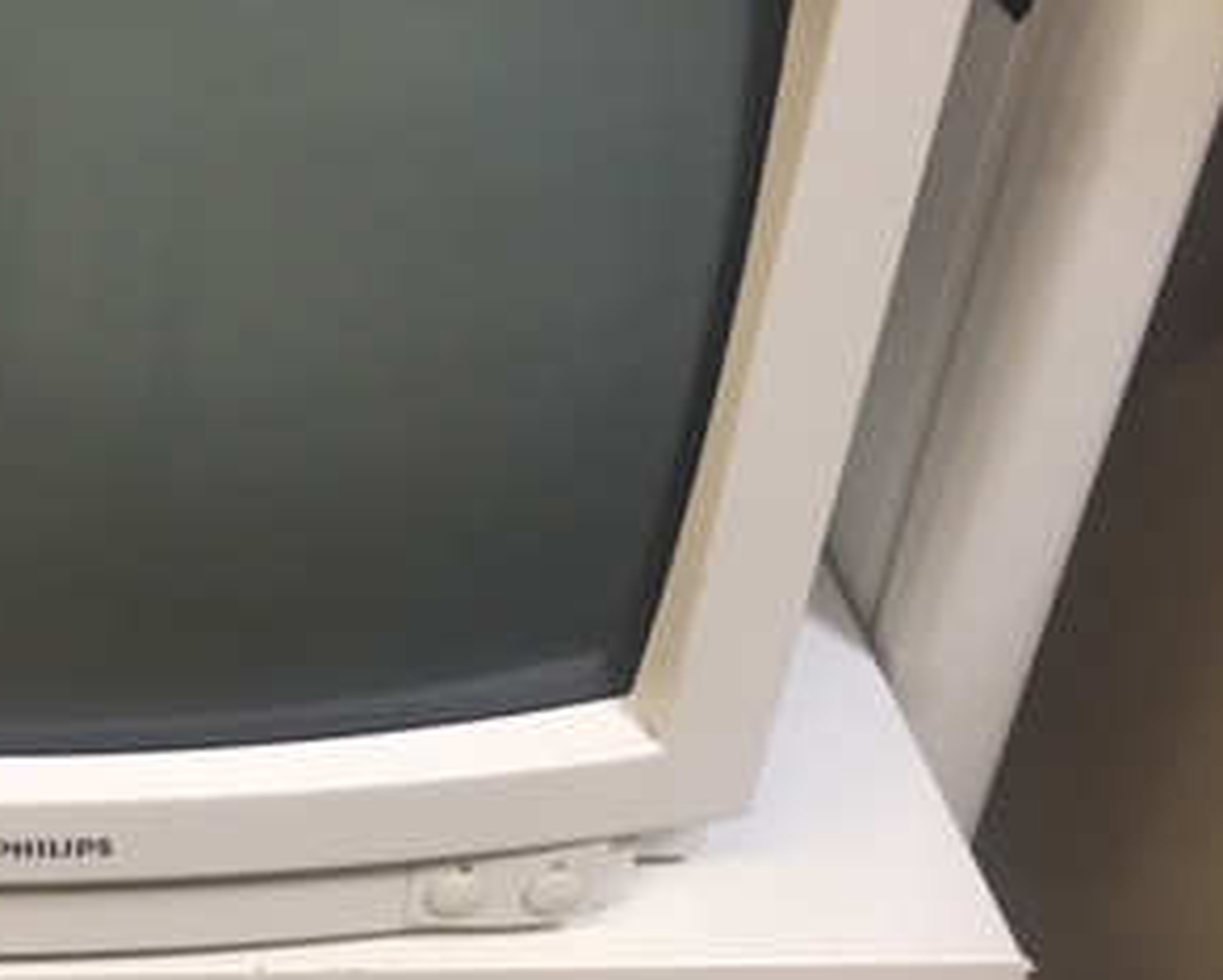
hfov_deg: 29.0
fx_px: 2246
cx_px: 71
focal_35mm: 62
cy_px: 297
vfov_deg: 24.5
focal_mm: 4.15
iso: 160
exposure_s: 1/33
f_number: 2.2
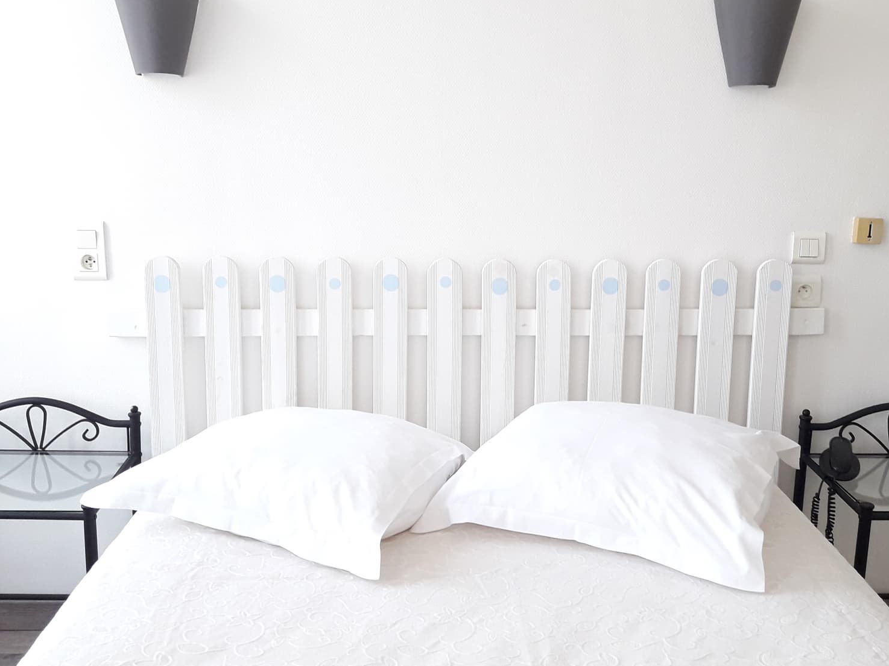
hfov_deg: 48.9
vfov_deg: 37.7
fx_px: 976
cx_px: 487
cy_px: 331
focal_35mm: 38
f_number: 1.9
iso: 100
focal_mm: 3.7
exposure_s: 1/33
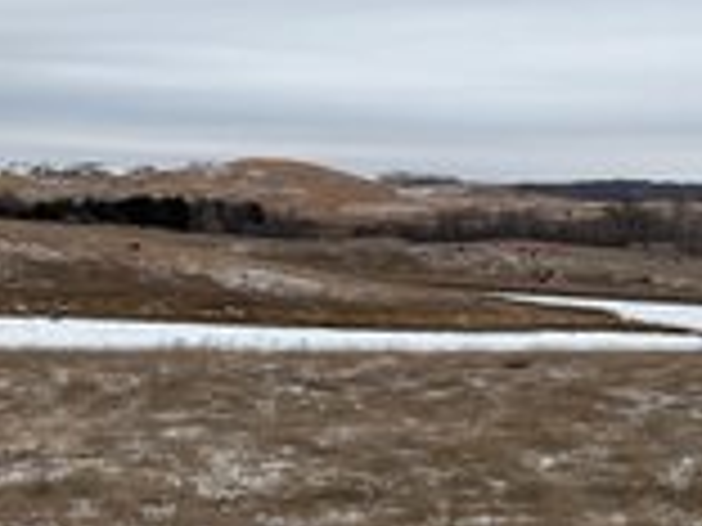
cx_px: -673
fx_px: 2129
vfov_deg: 14.1
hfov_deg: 15.3
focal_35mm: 105
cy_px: 214
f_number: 1.5
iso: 50
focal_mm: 5.7
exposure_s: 1/3831
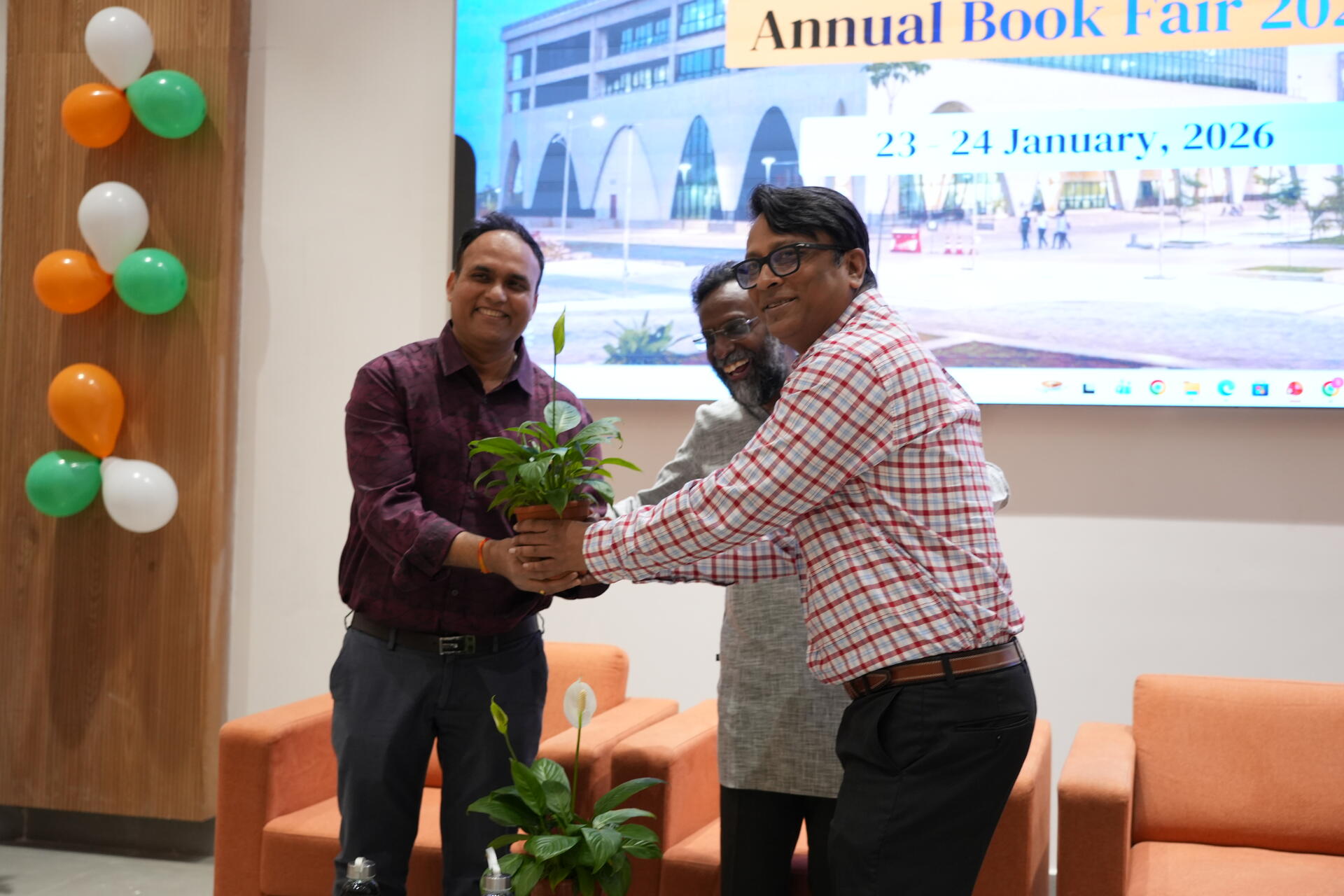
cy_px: 448
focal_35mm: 43
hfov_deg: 45.4
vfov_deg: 31.2
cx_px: 672
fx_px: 1605
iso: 1600
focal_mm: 43
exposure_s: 1/160
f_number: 4
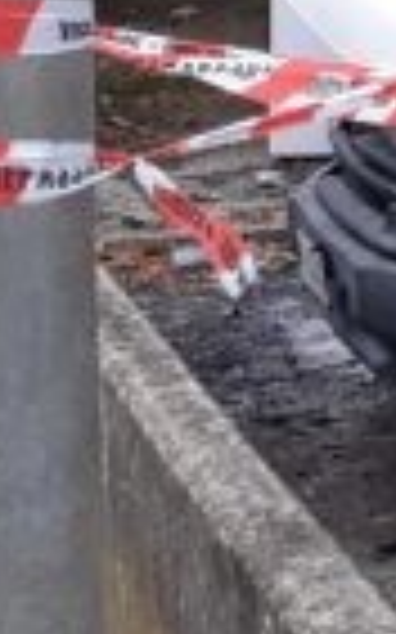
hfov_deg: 7.3
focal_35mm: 141
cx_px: 1467
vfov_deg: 14.5
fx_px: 2437
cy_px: -40
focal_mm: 3.6
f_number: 1.9
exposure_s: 1/100
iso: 50
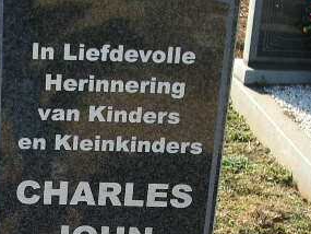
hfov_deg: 17.4
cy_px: 244
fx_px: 989
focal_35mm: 110
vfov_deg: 13.3
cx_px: -13
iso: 50
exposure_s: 1/200
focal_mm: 8.2
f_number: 3.1
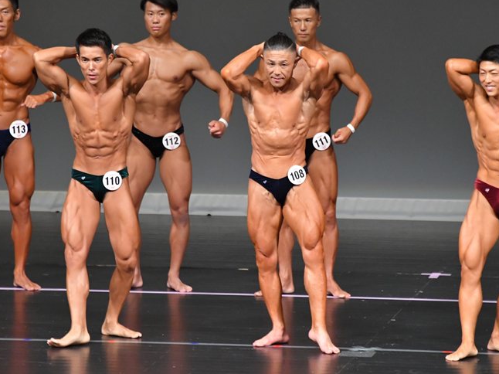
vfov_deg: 3.7
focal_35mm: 398
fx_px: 5735
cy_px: 179
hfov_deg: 5.0
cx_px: 257
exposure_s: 1/400
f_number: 5.6
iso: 5000
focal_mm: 230
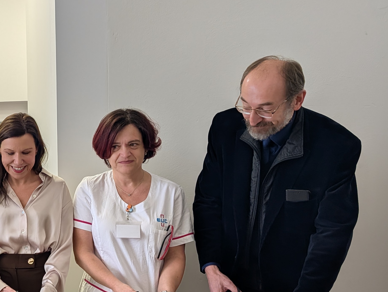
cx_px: -11
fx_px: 595
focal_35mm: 53
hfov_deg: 32.8
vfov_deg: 27.3
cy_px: 213
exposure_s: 1/46.4
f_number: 1.68
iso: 33
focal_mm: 6.9
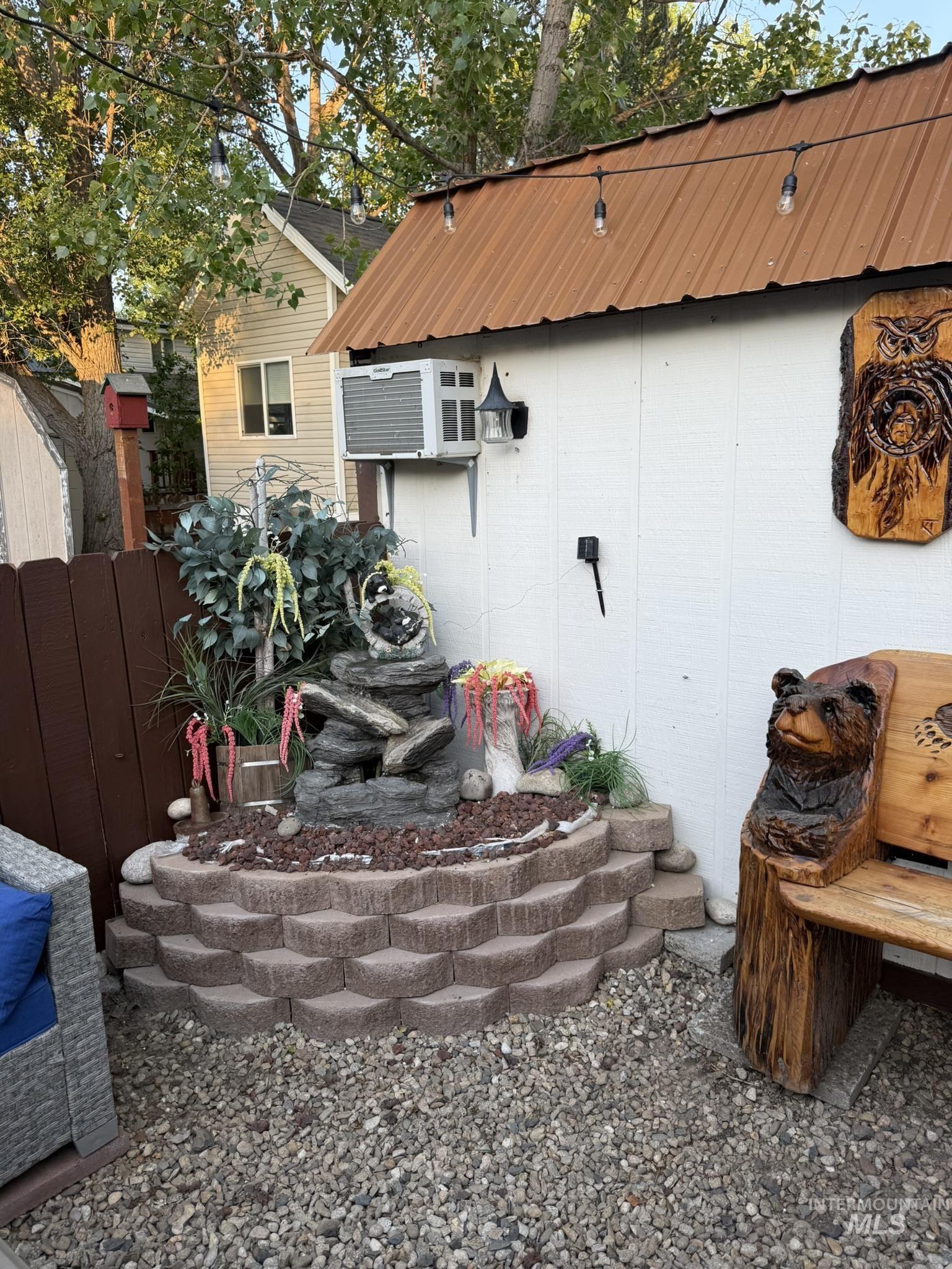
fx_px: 880
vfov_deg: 71.6
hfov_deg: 56.8
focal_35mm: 24
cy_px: 634
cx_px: 476
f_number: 1.78
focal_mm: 6.76
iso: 64
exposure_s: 1/196
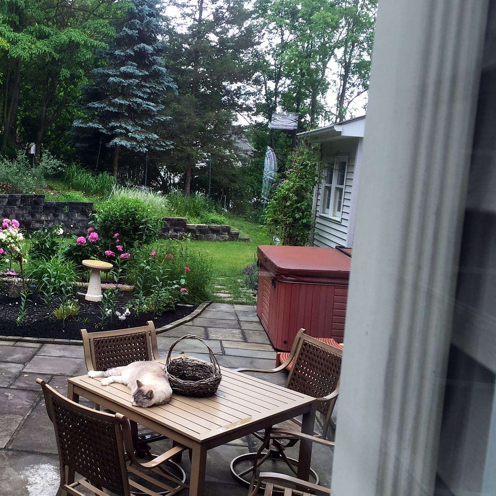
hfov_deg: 40.5
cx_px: 114
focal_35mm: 40
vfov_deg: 41.8
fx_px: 648
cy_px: 223
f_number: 2.2
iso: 32
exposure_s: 1/120
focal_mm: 4.15
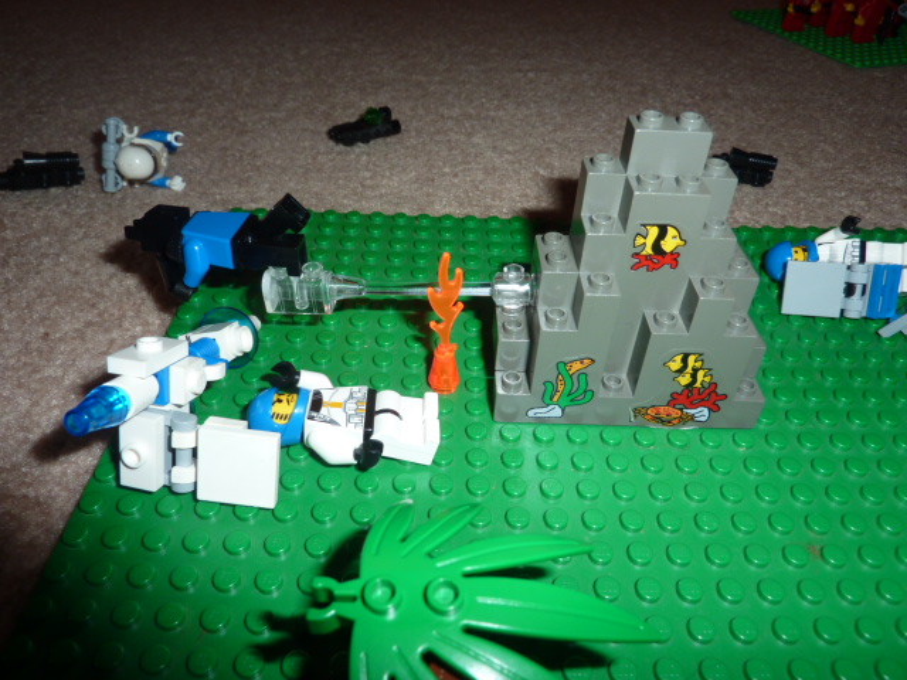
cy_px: 340
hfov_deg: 69.4
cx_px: 454
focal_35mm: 25
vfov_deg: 54.9
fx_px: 655
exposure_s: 1/30
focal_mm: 4.1
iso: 100
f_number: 4
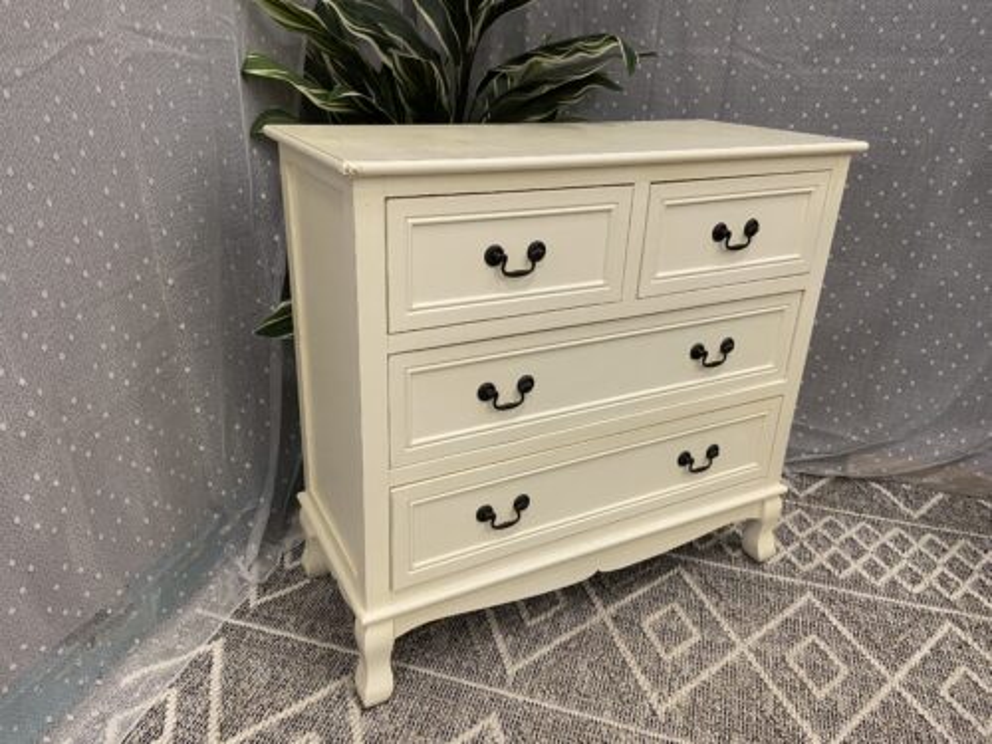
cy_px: 372
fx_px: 745
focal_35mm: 26
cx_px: 496
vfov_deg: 53.1
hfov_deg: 67.3
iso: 250
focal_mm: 4.25
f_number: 1.8
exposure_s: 1/60
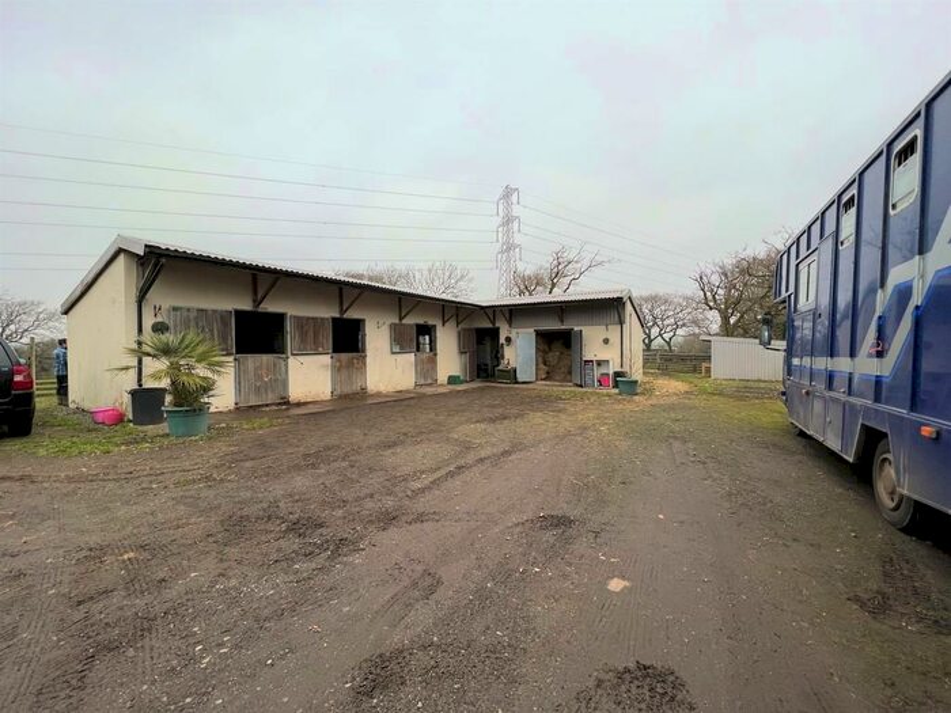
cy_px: 356
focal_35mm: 13
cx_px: 476
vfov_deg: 89.9
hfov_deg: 106.2
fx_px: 357
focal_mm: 1.57
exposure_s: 1/121
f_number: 1.8
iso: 64
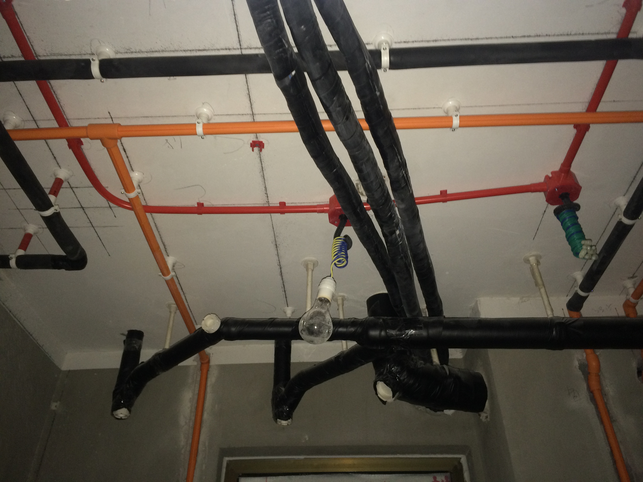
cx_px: 322
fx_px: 539
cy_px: 241
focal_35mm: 29
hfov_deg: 61.7
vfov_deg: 48.2
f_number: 2.2
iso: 160
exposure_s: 1/16
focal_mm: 4.15
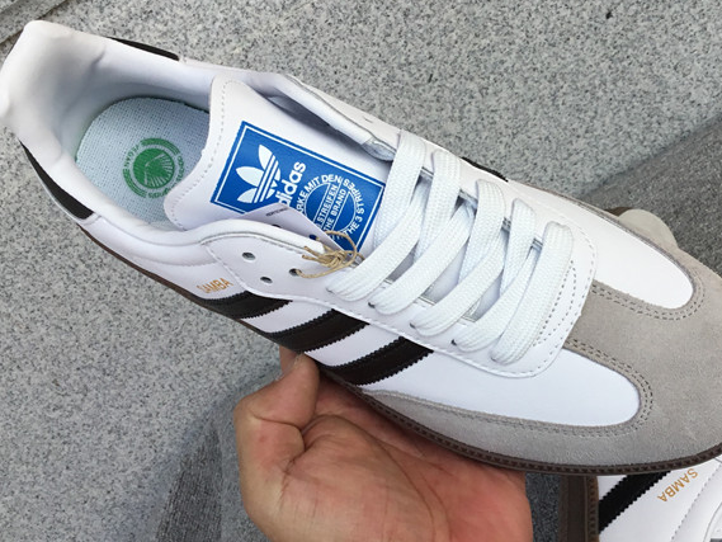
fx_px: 1022
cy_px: 239
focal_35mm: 49
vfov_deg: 29.7
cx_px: 480
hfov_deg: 38.5
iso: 25
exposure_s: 1/657
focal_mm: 3.3
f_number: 2.4
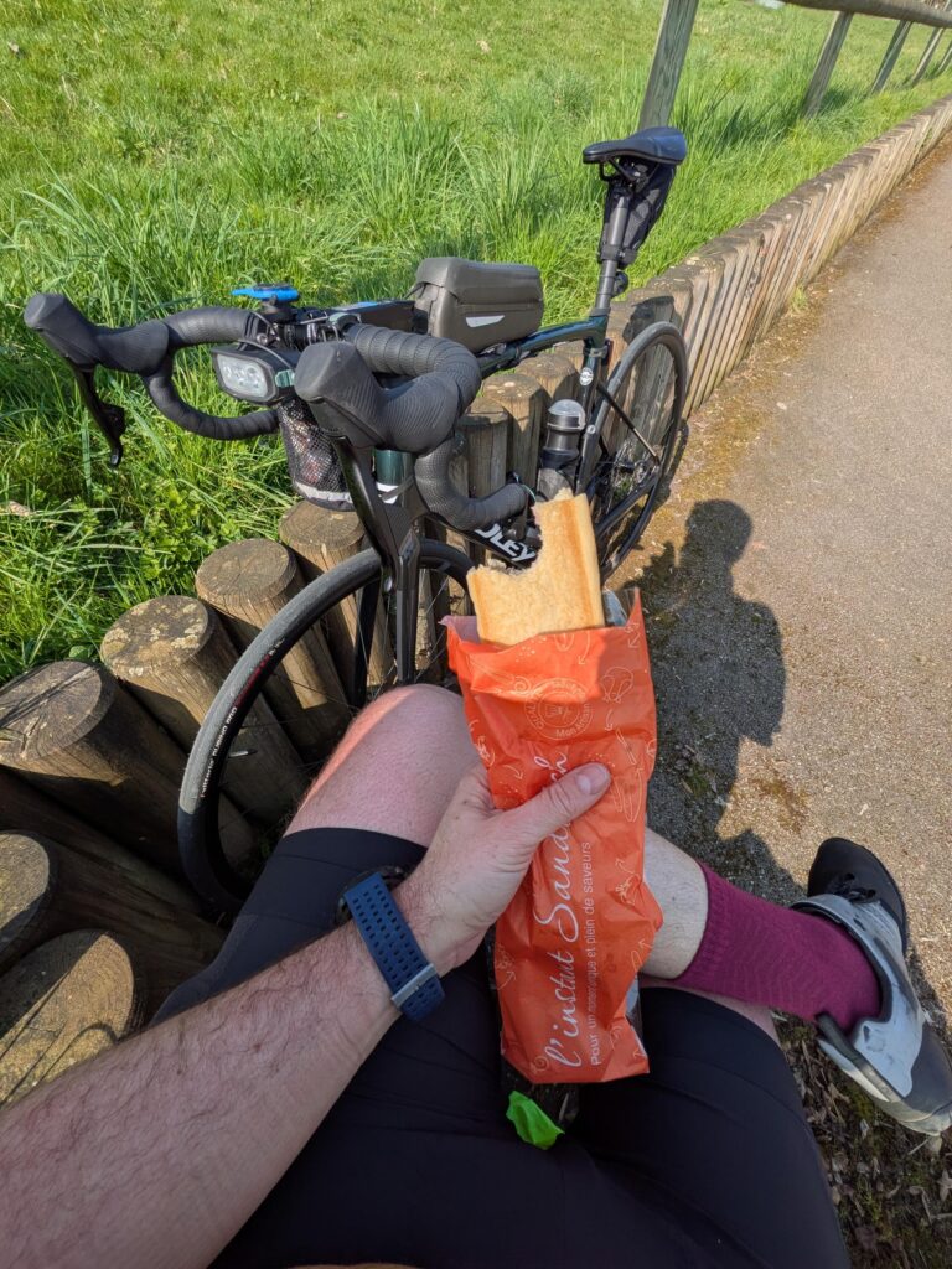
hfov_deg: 85.7
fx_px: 513
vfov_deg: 102.1
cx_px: 476
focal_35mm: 14
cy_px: 634
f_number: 2.2
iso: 50
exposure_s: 1/1852
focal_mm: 1.83
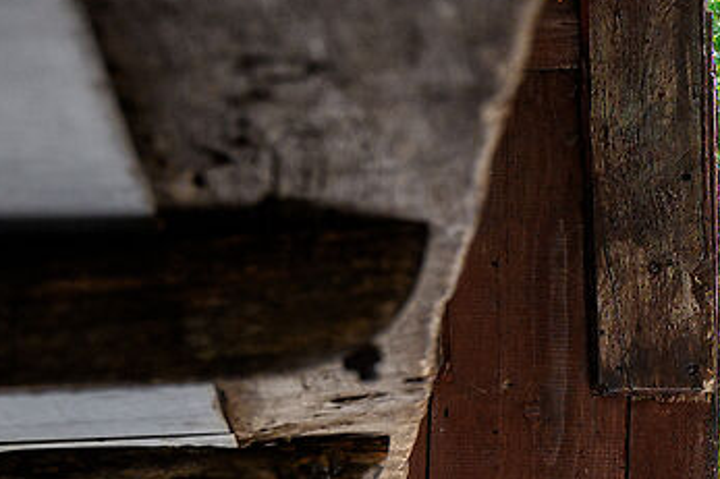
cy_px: 334
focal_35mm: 166
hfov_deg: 11.9
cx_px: 1037
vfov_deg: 8.3
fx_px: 3318
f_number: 4.5
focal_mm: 24
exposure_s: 1/80
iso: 64
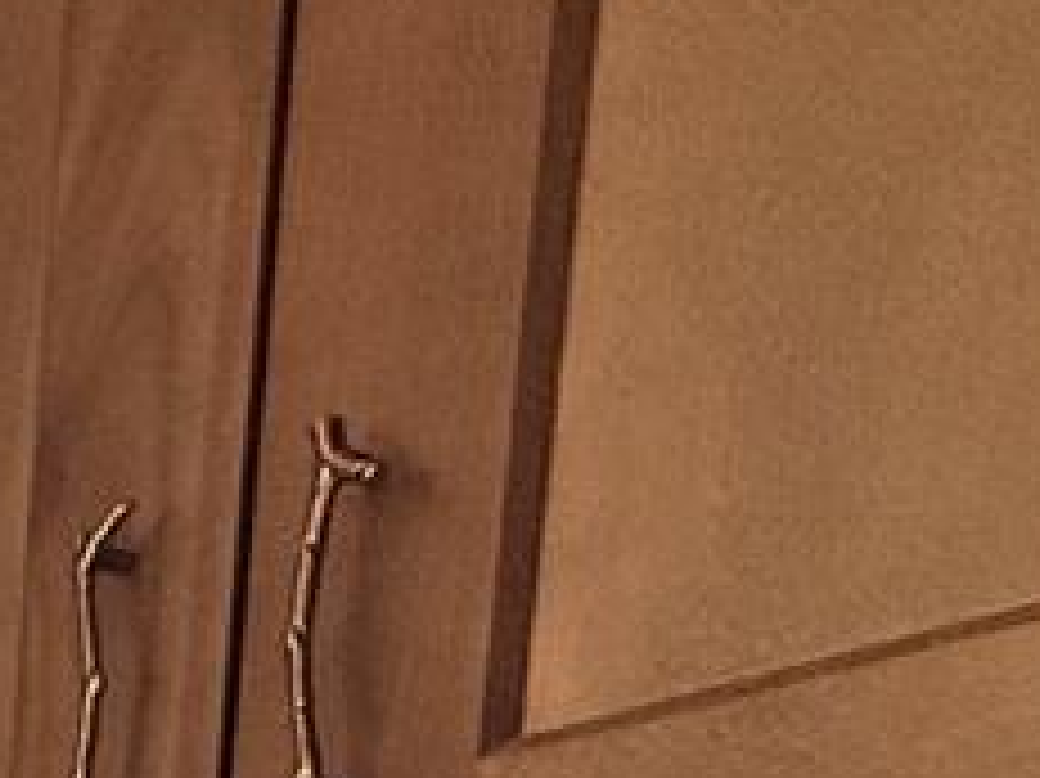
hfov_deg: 18.1
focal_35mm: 62
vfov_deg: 16.9
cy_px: 1594
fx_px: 1862
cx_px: -1130
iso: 250
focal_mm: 2.22
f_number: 2.2
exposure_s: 1/99
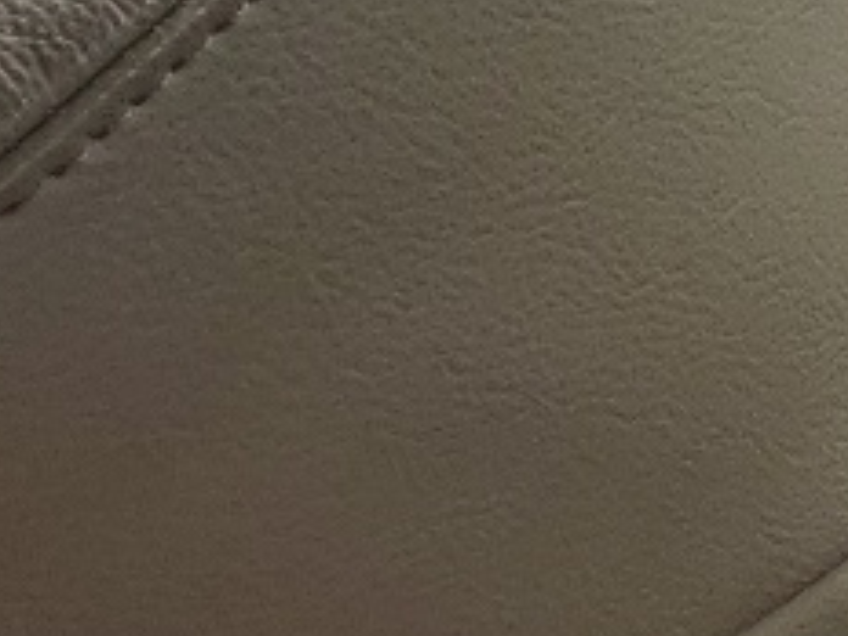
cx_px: 2051
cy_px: -1451
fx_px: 4385
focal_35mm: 179
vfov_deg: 7.1
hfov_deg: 9.7
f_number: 1.5
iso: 50
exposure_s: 1/156
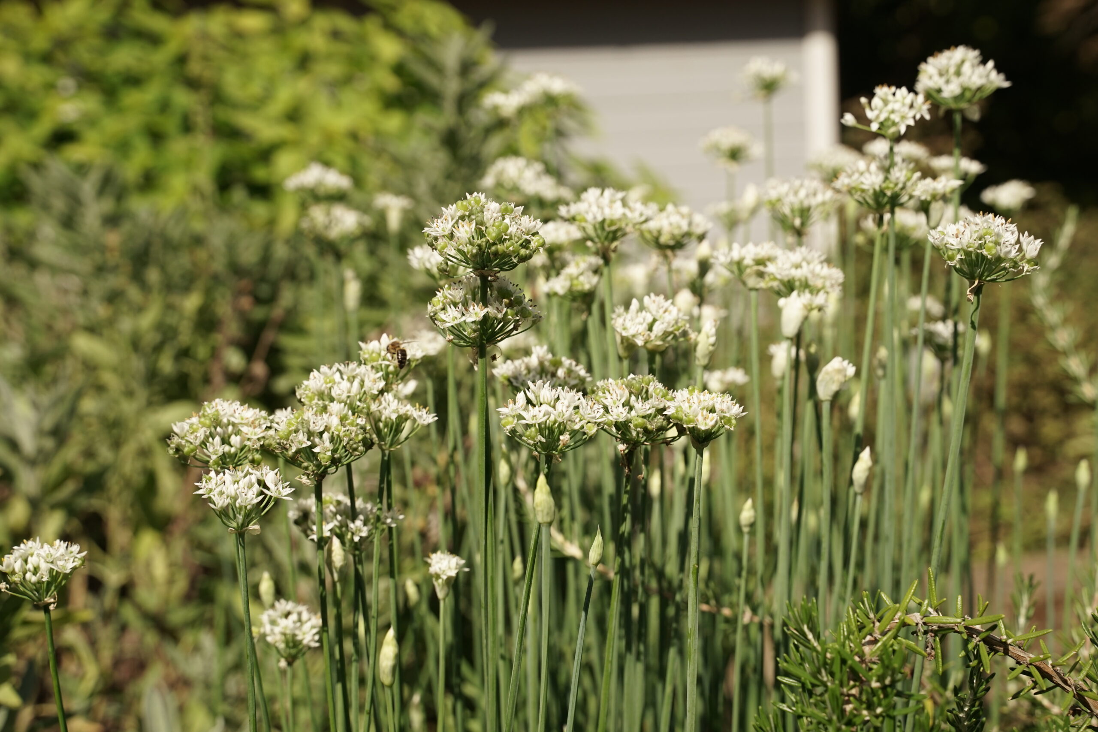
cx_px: 549
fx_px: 1555
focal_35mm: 51
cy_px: 366
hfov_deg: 38.9
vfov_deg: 26.5
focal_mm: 51
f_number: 5.6
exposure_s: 1/2000
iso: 400
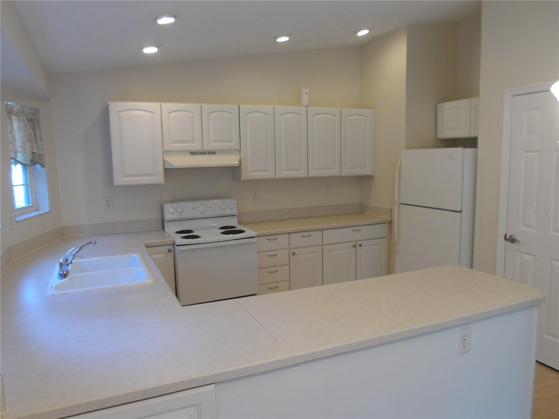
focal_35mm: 25
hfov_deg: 69.4
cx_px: 280
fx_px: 404
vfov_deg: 54.9
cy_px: 210
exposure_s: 1/30
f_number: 2.5
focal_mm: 4.5
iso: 160
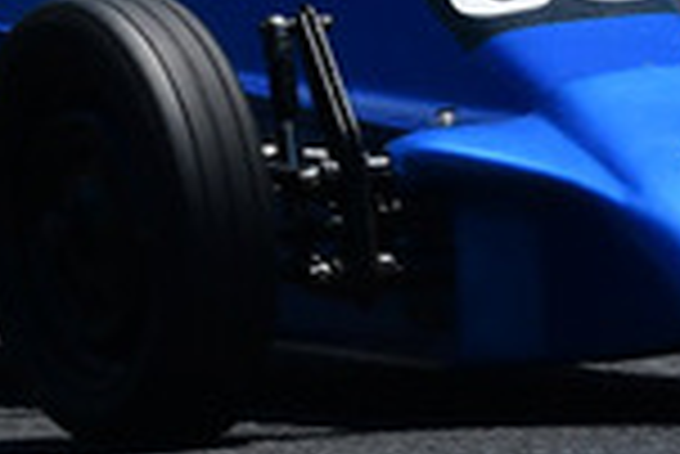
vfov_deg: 0.9
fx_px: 29967
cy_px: -351
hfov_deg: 1.3
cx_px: 671
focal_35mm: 1585
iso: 320
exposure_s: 1/640
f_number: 11
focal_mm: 200
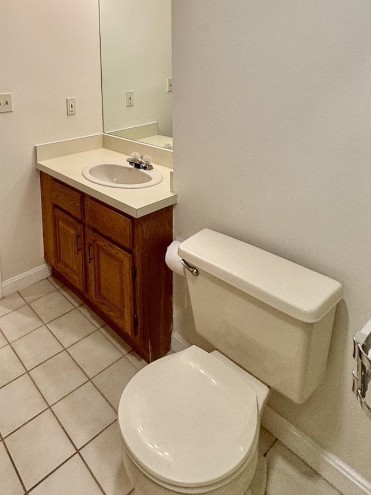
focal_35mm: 25
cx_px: 83
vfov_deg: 62.7
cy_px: 90
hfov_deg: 51.9
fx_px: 357
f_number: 2.2
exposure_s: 1/120
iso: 125
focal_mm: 2.22
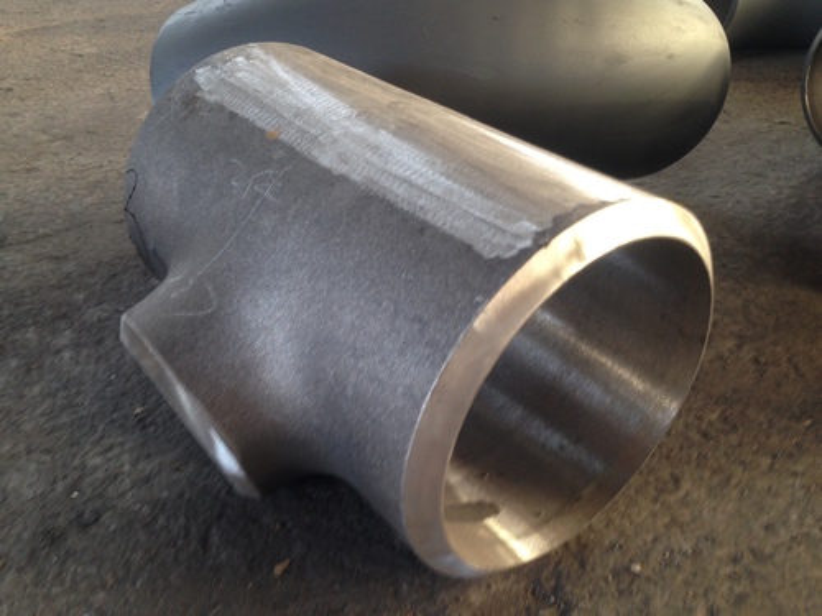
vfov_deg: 42.9
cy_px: 308
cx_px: 411
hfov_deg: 55.4
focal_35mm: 33
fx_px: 784
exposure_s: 1/20
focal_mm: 4.12
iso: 80
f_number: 2.4
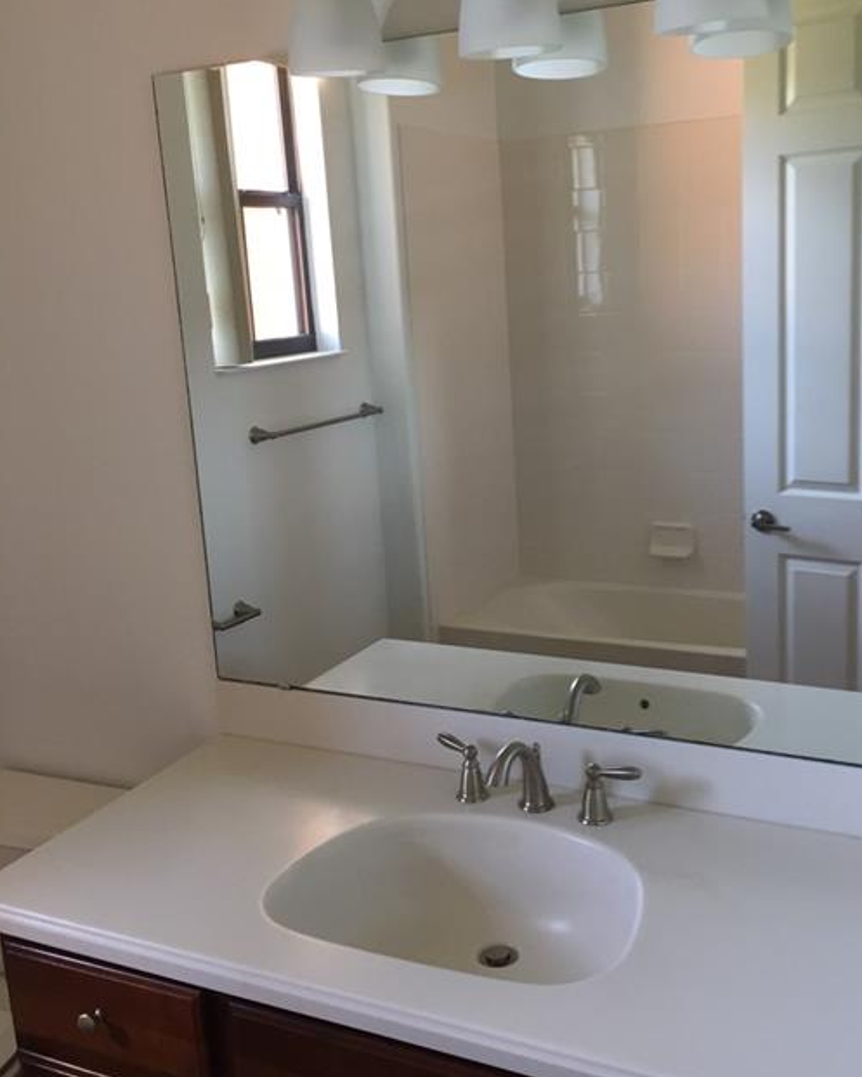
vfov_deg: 51.5
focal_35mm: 35
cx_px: 482
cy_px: 498
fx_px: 1116
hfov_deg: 42.2
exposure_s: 1/30
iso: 64
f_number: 2.2
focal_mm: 4.15
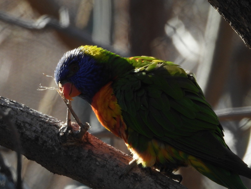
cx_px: 126
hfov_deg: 2.3
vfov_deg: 1.7
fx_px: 6236
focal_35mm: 860
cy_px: 94
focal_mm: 155
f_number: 5.6
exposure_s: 1/500
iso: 360
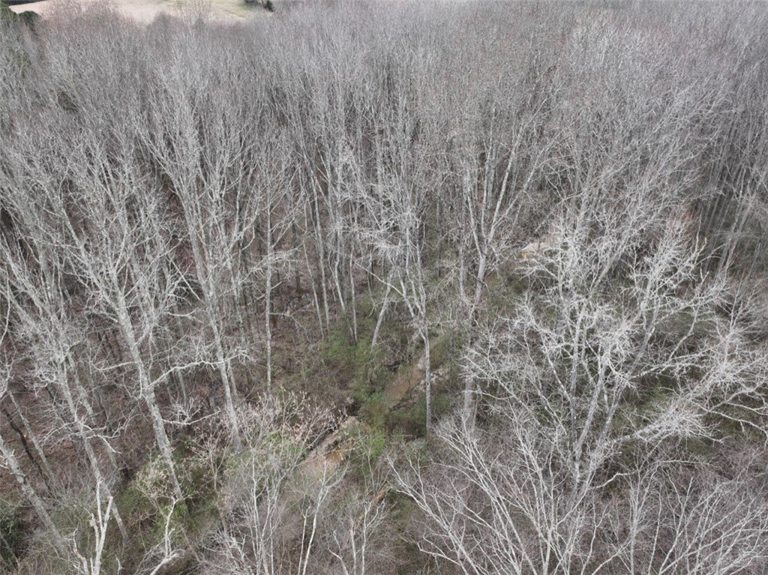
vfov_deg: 56.8
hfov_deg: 71.6
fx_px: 532
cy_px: 288
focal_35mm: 24
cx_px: 384
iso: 100
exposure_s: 1/20
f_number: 2.8
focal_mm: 12.29
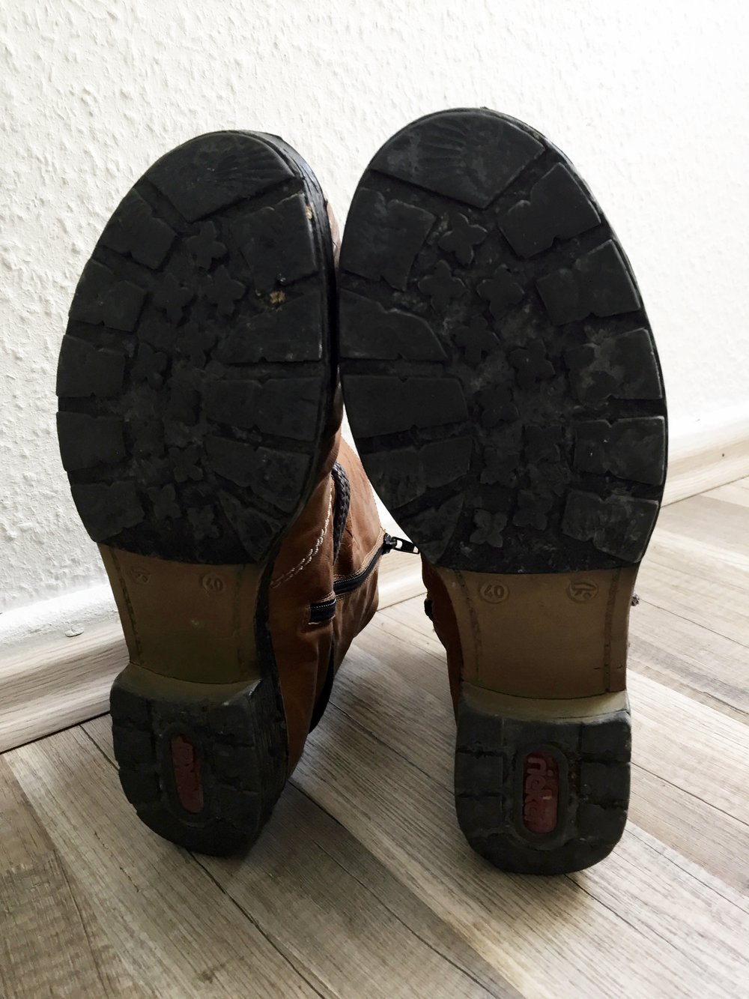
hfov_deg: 48.2
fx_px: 837
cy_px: 500
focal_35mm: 29
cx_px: 374
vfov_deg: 61.7
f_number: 2.2
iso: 80
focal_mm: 4.15
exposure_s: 1/33
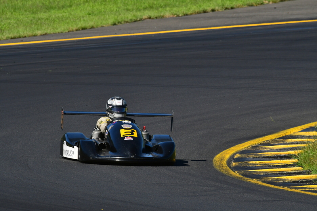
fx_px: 6602
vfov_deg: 1.8
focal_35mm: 750
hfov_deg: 2.8
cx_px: 158
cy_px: 106
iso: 400
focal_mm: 500
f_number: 11
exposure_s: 1/640
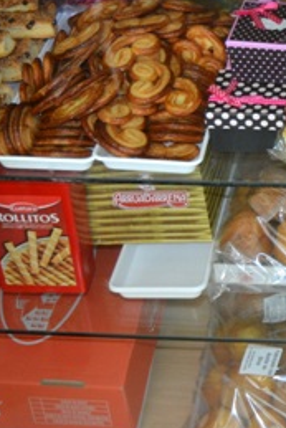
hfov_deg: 12.3
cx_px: 407
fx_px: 1268
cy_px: 85
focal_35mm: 107
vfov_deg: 19.0
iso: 800
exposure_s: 1/60
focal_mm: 23
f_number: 3.8
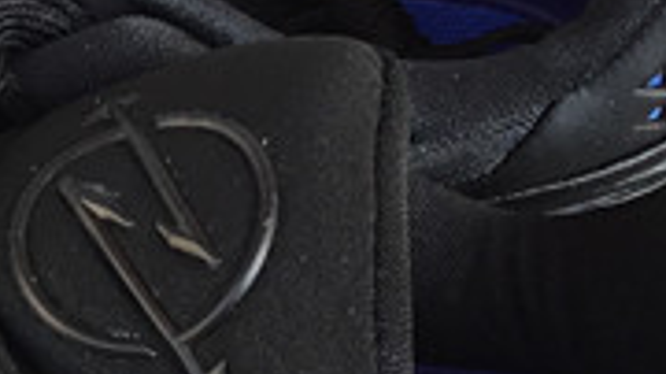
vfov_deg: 7.1
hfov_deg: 12.3
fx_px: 2983
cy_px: 376
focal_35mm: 169
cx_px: -237
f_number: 2.4
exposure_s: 1/100
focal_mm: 3.3
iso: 25
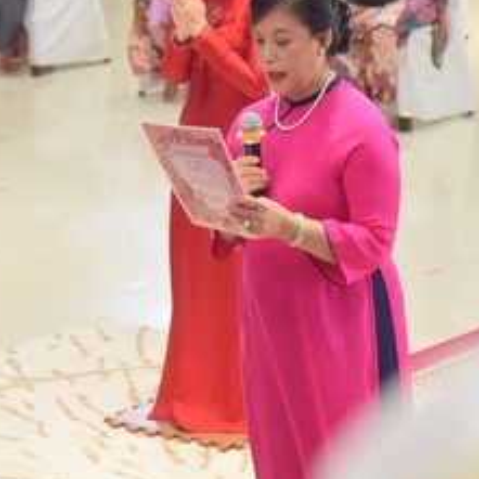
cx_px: 219
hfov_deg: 10.6
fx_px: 2583
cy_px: 111
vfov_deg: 10.6
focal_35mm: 165
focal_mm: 66
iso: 1250
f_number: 4
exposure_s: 1/125
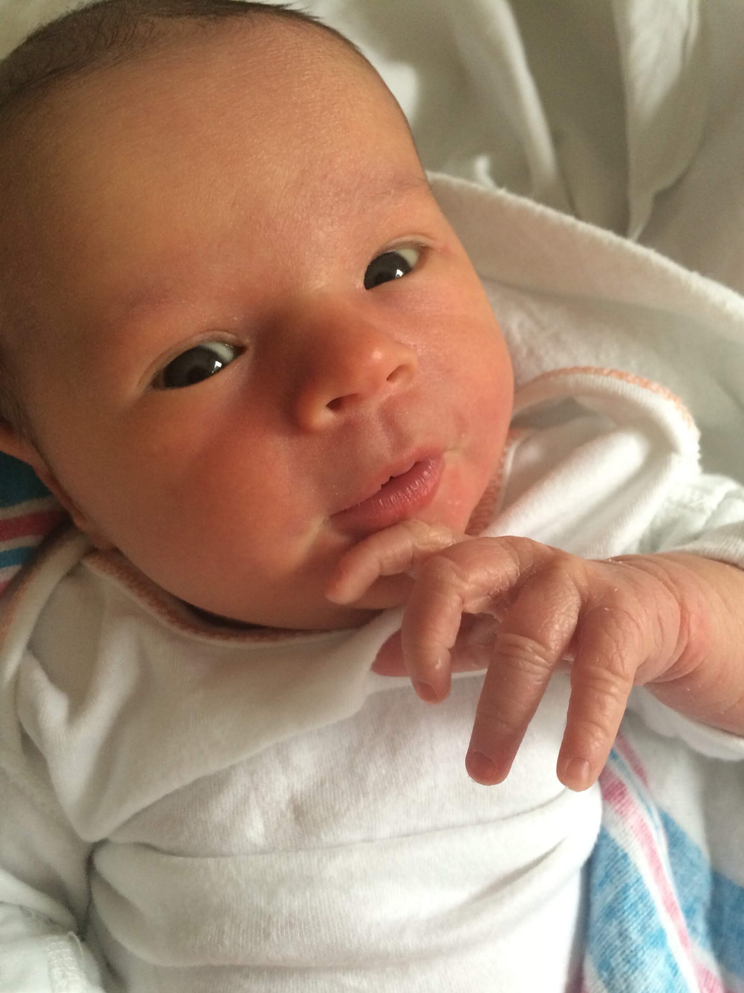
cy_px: 496
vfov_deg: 60.0
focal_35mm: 30
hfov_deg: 46.8
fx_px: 860
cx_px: 372
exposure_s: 1/30
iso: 125
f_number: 2.2
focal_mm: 4.12
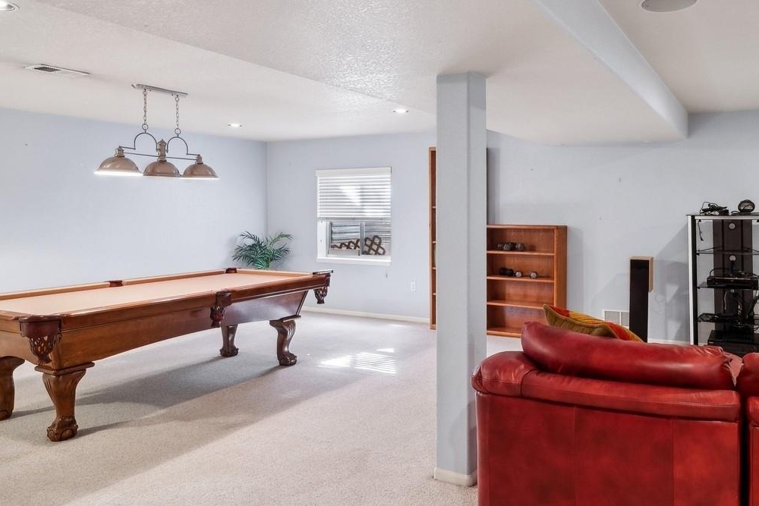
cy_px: 236
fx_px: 506
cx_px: 507
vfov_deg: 53.1
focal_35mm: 24
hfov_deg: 71.5
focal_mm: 15
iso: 400
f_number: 9.5
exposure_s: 1/1.43
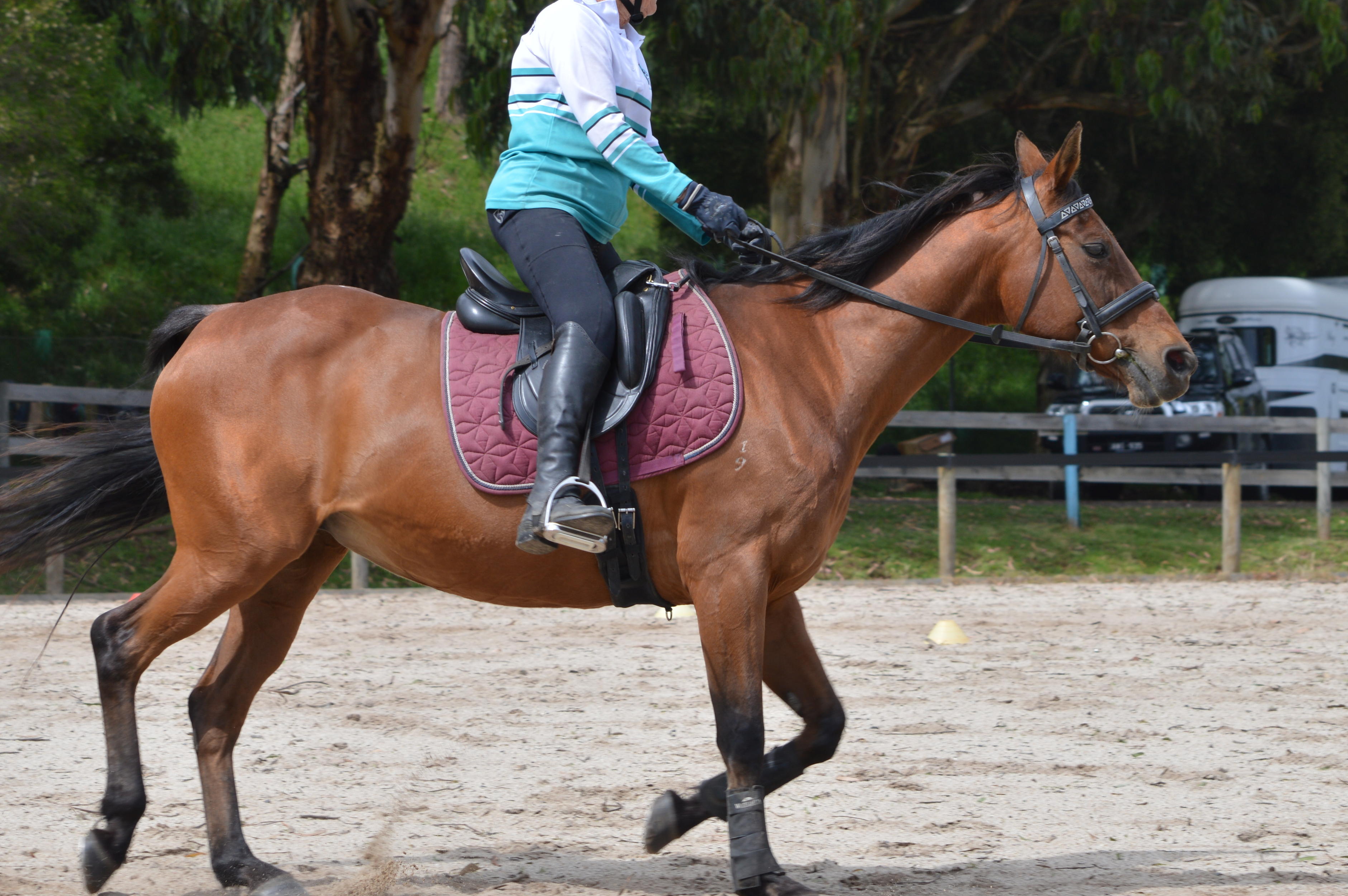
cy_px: 374
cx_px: 650
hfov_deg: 12.1
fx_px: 6347
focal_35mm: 170
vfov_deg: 8.1
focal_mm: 85
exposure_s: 1/250
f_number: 8
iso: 100
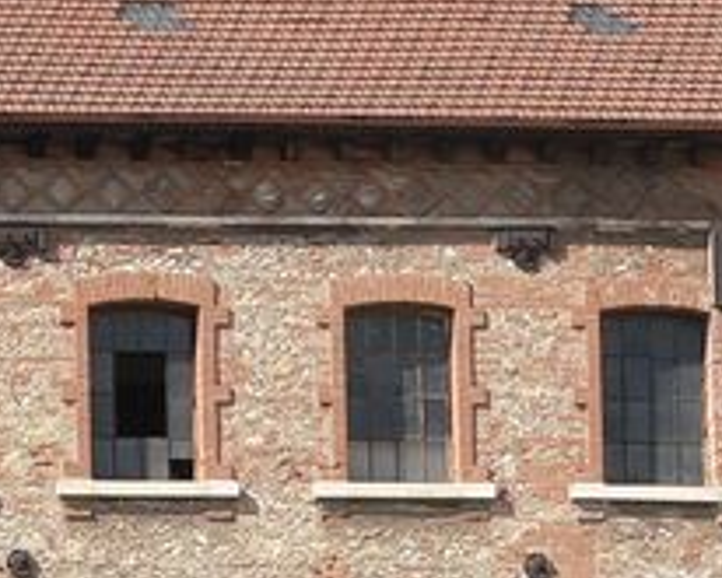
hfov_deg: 4.7
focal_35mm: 406
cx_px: -365
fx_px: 8680
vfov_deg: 3.8
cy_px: 848
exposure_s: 1/500
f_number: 4
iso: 80
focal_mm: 17.8
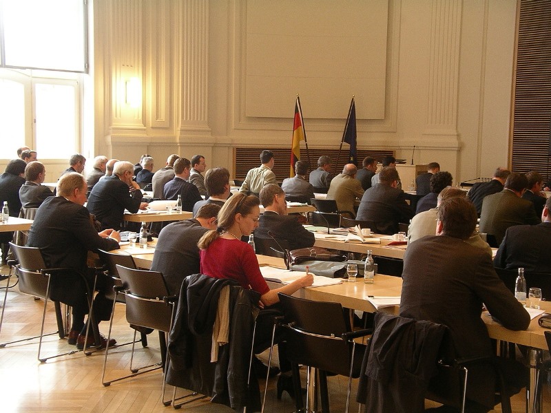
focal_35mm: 62
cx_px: 276
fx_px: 987
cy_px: 206
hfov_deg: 31.2
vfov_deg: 23.7
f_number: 3.3
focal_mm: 12.8
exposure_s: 1/46
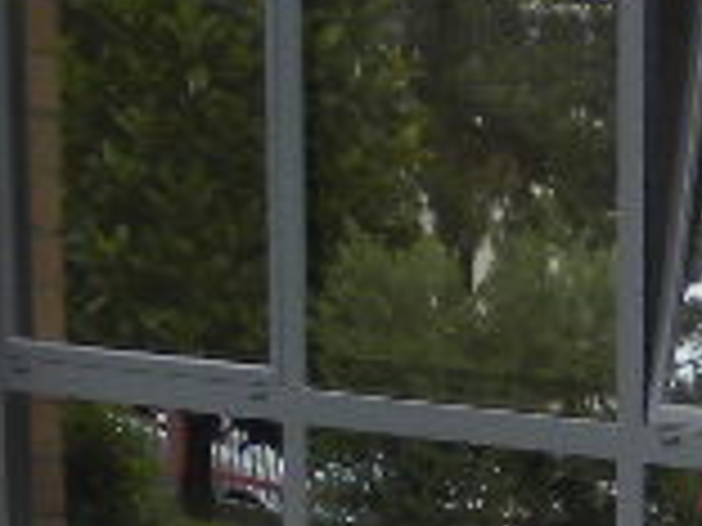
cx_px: 1904
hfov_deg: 7.4
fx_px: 4928
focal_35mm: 243
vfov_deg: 5.7
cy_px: 1663
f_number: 3.5
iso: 64
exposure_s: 1/147
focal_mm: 6.6
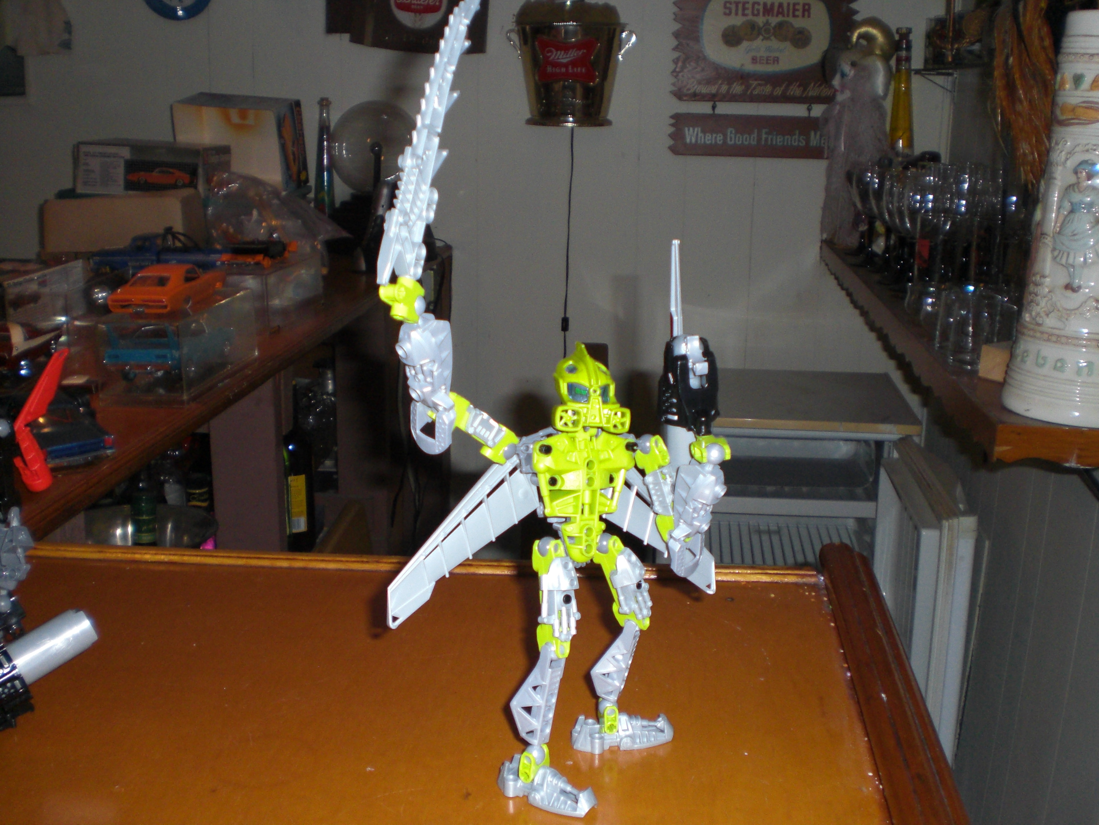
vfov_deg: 37.7
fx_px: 1206
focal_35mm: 38
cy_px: 412
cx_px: 550
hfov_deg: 49.0
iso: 200
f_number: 3.1
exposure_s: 1/60
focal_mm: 6.3
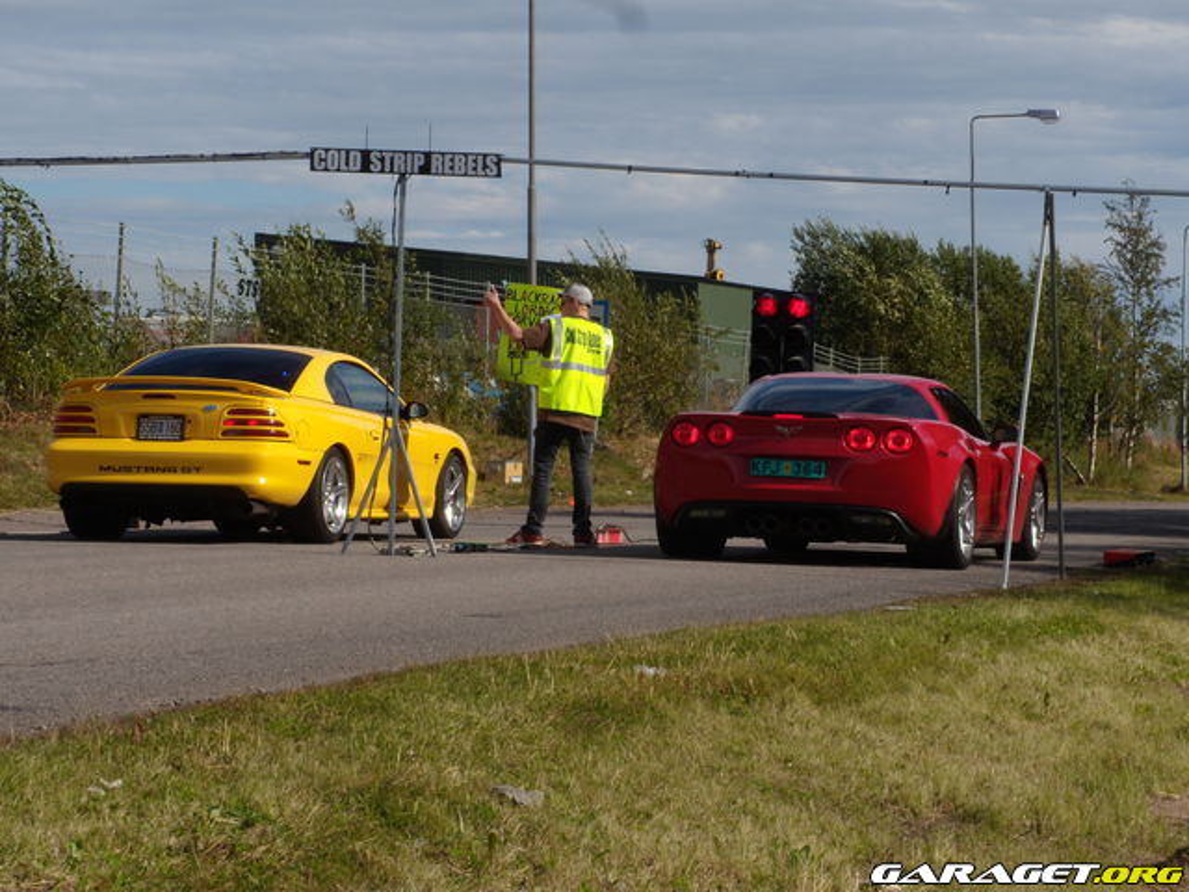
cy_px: 446
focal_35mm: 111
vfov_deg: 13.3
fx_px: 3813
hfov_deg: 17.7
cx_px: 594
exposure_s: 1/200
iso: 80
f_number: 10.2
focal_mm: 19.7
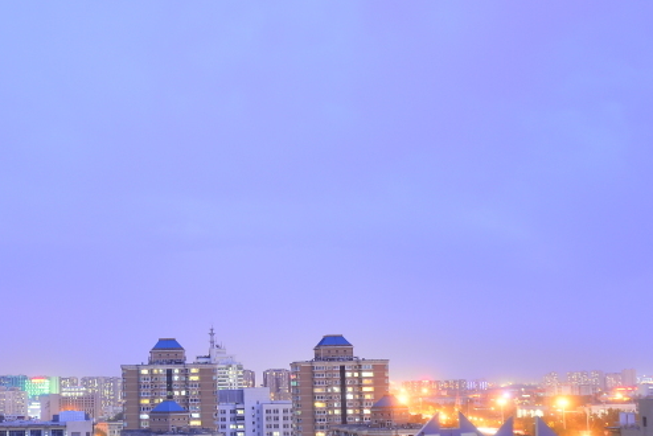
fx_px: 1053
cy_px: 264
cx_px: 123
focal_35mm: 58
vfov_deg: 23.4
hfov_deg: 33.4
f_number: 3.5
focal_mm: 28
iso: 250
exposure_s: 3
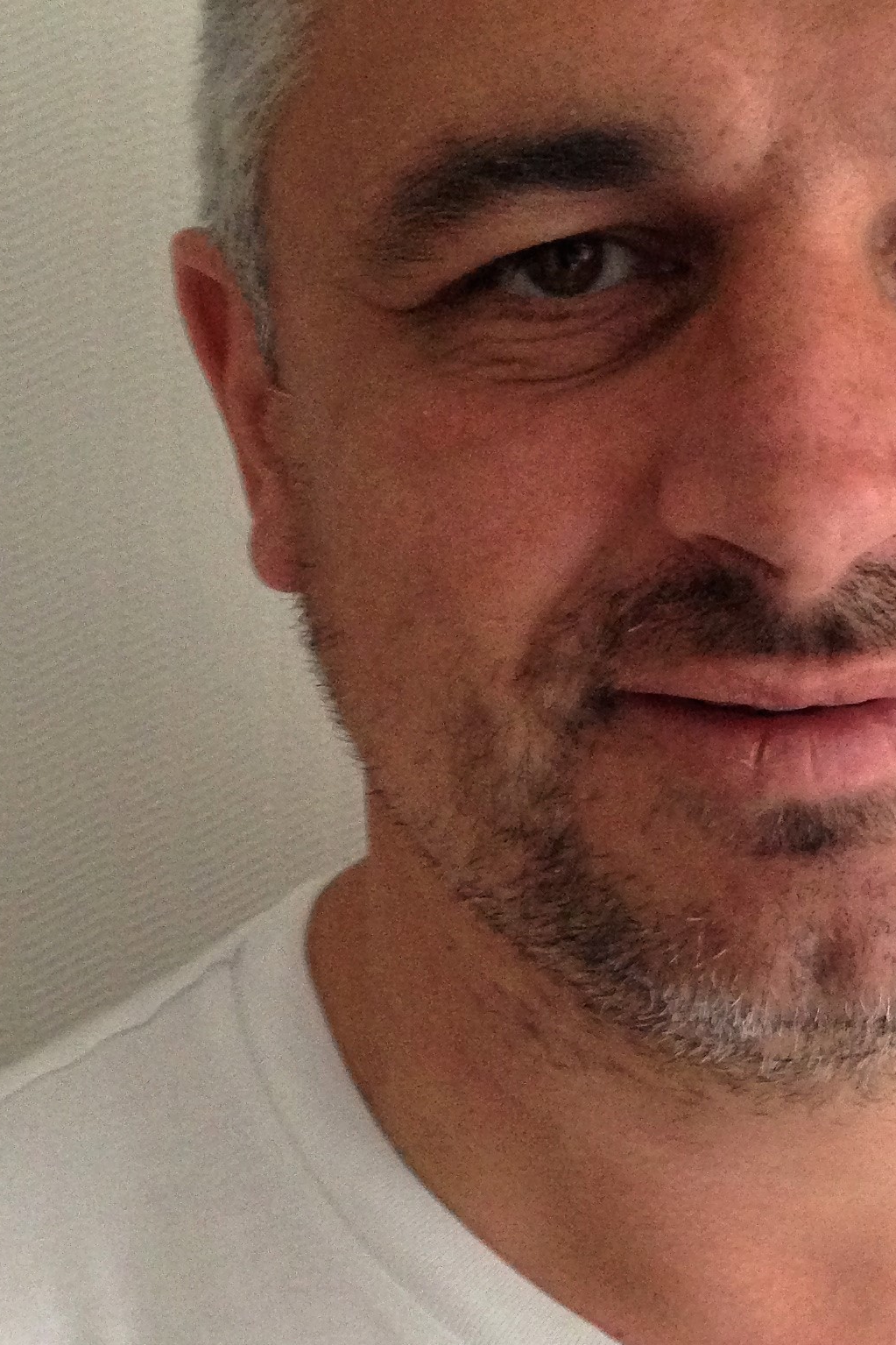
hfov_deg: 18.4
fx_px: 2726
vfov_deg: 27.7
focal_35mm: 73
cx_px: 752
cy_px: 617
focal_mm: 4.12
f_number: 2.4
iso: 320
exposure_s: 1/20
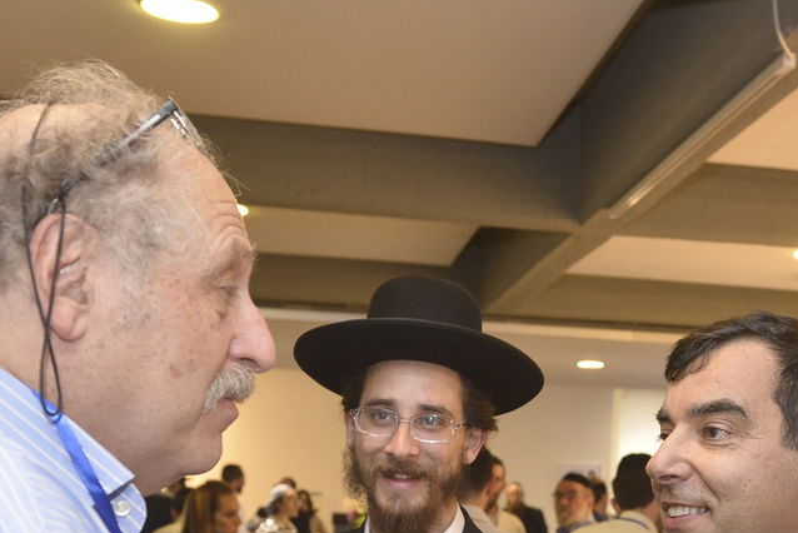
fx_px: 1508
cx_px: 675
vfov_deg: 19.5
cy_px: 513
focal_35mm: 68
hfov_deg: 28.8
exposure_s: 1/100
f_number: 5
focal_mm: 31
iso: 2500
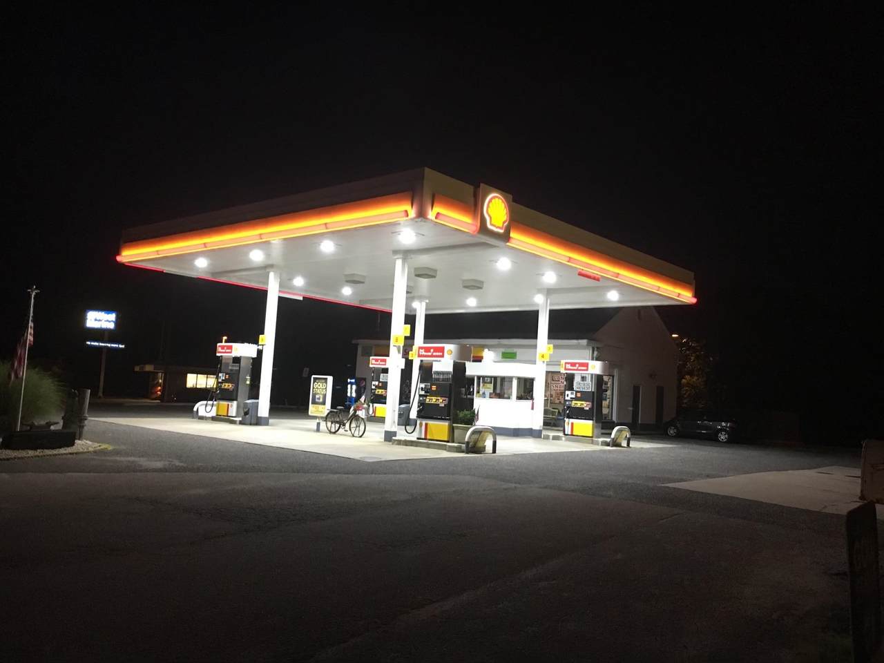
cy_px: 332
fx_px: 741
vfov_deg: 48.2
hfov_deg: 61.7
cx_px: 442
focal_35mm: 29
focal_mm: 4.15
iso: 200
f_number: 2.2
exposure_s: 1/24
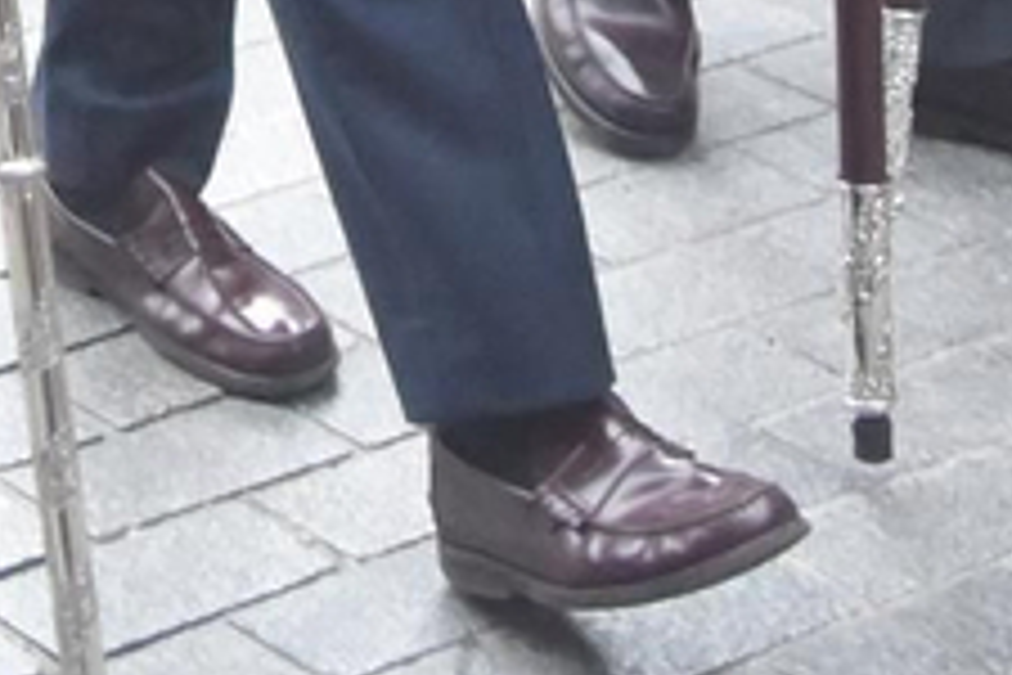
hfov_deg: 9.8
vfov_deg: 6.1
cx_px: -198
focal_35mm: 206
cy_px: -1472
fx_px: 5790
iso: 8000
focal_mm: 29
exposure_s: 1/320
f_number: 6.3
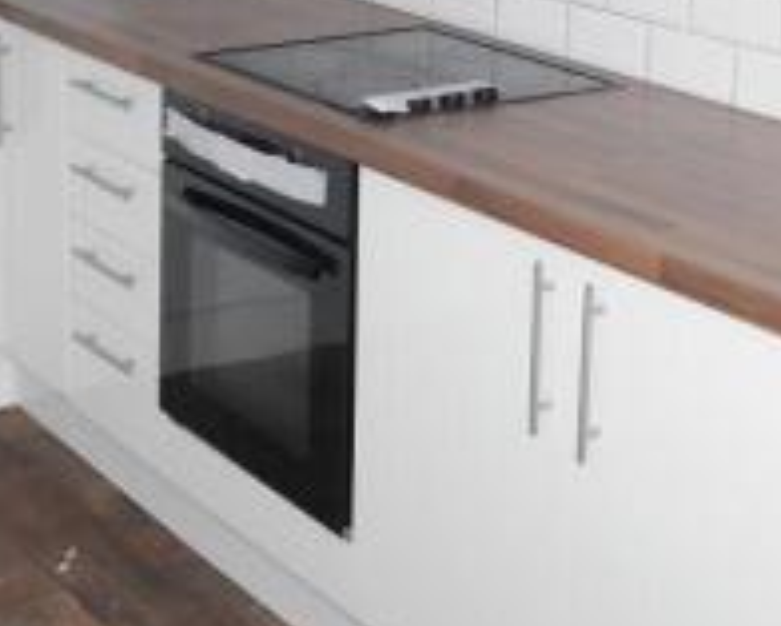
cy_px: -82
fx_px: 1873
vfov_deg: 18.2
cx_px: 422
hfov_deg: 23.5
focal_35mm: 81
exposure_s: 1/60
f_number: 3.5
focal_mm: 14
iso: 200
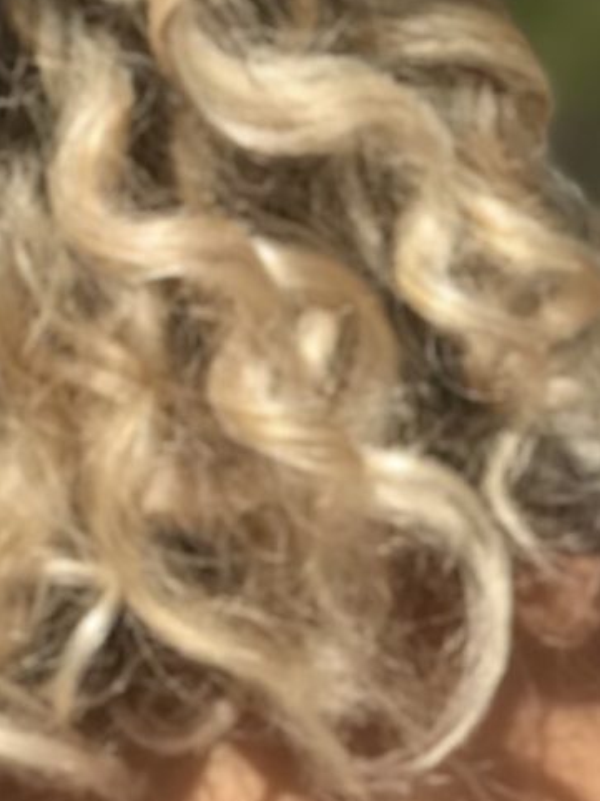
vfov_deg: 6.5
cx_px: -826
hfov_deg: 4.8
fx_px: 7009
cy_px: 148
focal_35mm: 303
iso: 20
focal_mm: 6.6
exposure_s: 1/651
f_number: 2.8
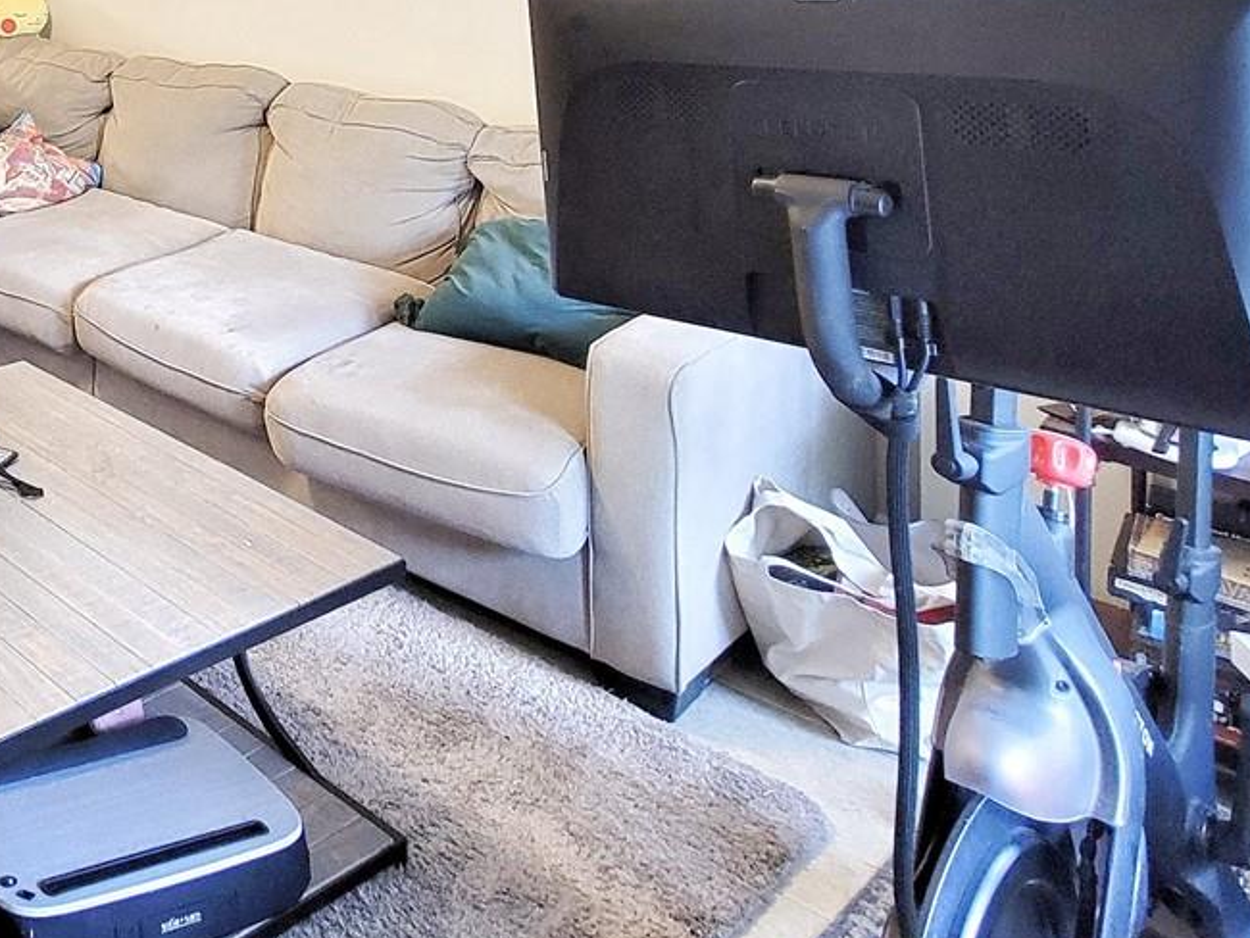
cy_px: -65
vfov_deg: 37.7
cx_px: -117
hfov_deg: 44.0
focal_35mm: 32
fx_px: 1156
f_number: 2.2
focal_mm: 2.2
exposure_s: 1/40
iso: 320
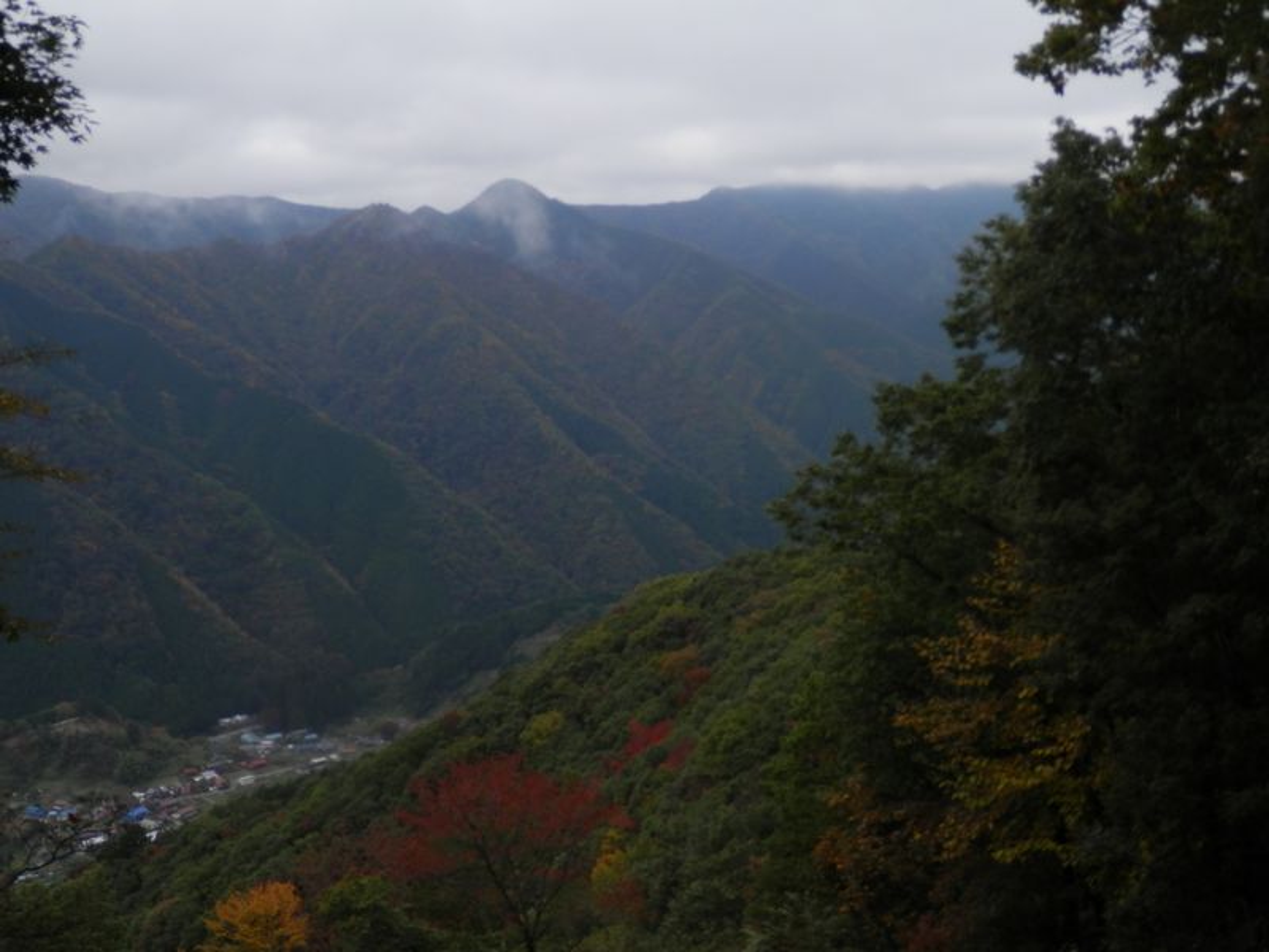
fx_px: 1466
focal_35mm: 40
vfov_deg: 36.0
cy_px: 476
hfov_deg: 46.8
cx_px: 634
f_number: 3.7
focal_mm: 7.3
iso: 80
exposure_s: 1/640
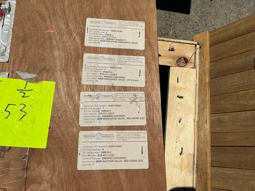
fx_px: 206
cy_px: 96
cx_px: 128
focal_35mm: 28
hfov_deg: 63.4
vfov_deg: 49.7
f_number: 1.8
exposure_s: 1/10204
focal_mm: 3
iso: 25
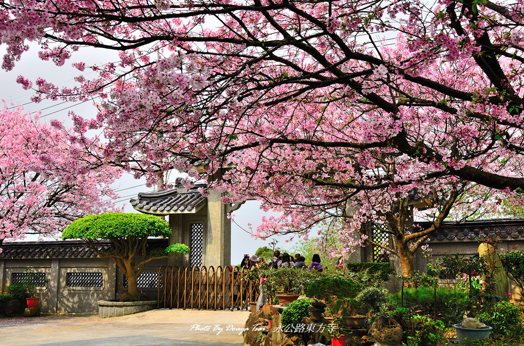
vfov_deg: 31.7
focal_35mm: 42
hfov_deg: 46.5
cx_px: 262
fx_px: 610
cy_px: 173
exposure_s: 1/160
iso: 100
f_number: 9
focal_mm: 28
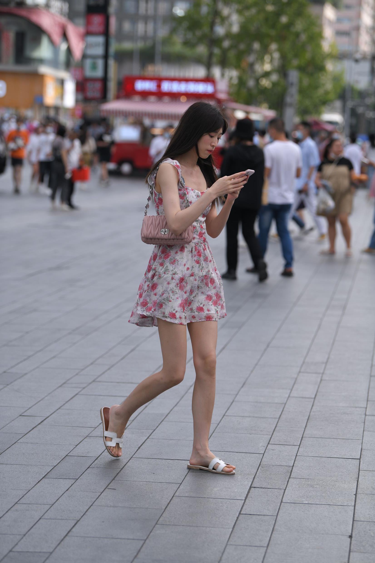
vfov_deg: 16.8
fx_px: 1906
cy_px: 282
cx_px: 188
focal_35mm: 122
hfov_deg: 11.2
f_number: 3.5
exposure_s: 1/640
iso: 110
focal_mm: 122
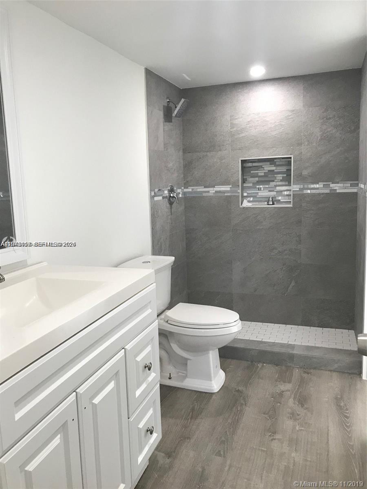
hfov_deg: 49.7
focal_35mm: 28
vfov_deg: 63.4
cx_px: 184
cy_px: 244
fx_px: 396
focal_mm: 3.99
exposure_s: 1/30
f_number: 1.8
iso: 25
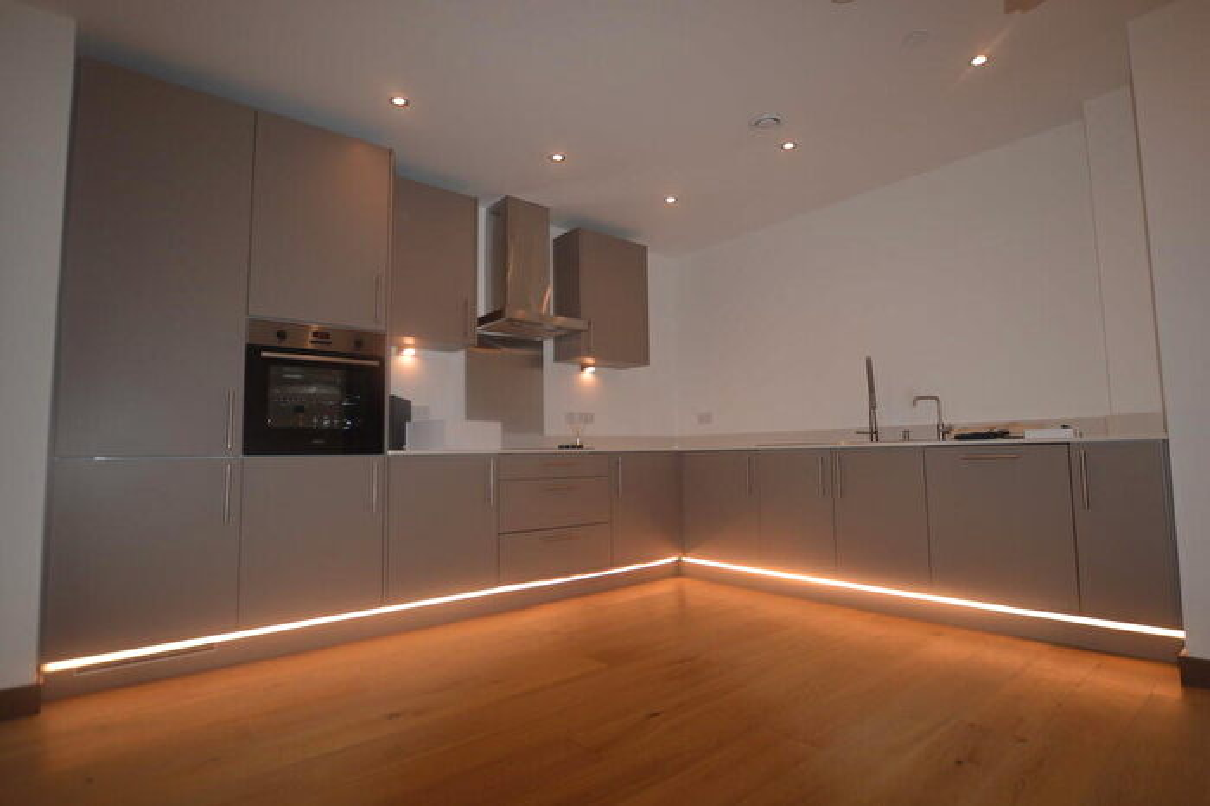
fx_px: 579
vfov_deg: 69.6
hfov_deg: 92.5
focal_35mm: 17
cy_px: 403
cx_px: 605
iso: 110
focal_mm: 11.5
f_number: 4
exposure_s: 1/125
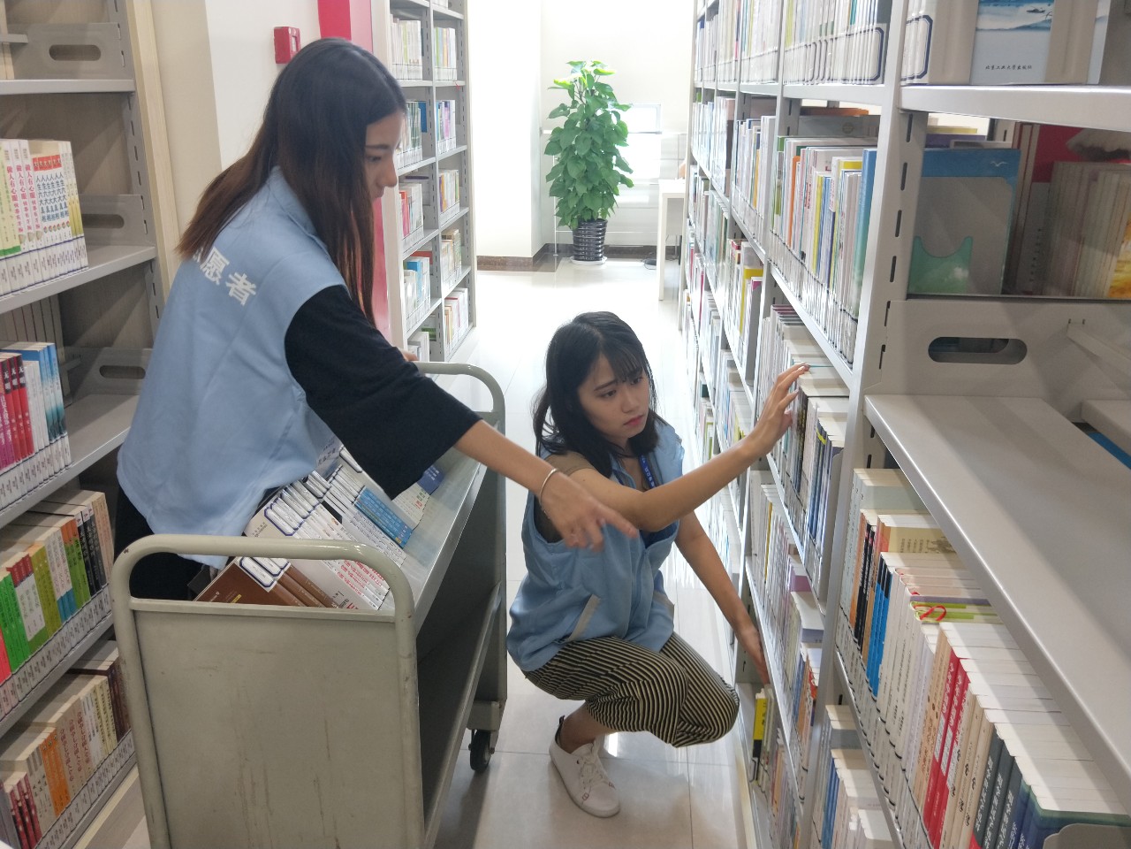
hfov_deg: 69.4
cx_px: 566
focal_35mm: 25
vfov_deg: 54.9
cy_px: 424
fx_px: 817
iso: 244
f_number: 1.7
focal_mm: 4.27
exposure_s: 1/50
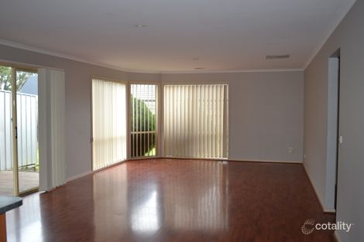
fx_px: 334
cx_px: 182
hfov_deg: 57.2
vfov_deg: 39.9
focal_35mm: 33
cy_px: 121
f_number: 4
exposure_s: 1/125
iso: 400
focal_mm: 22
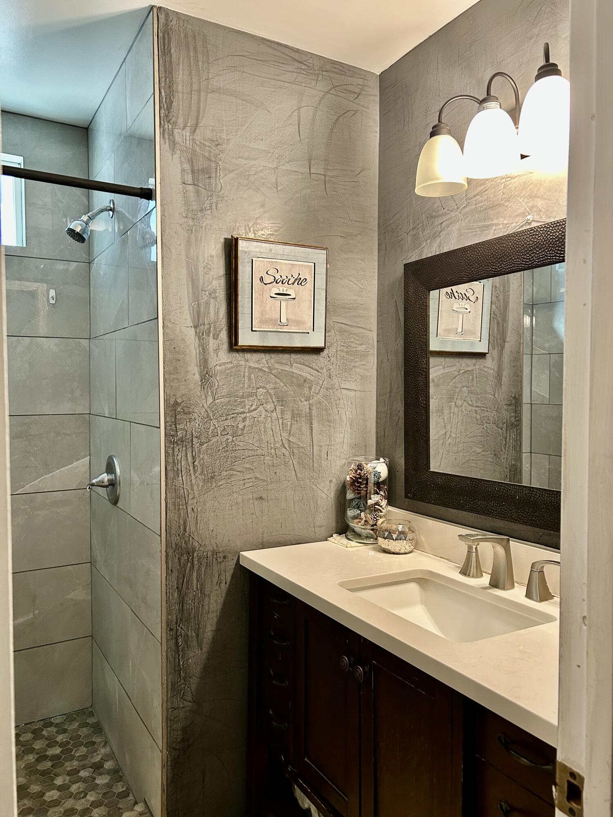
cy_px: 408
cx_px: 306
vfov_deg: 67.3
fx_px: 614
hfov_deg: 53.1
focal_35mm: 26
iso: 160
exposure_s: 1/60
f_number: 1.5
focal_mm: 5.7
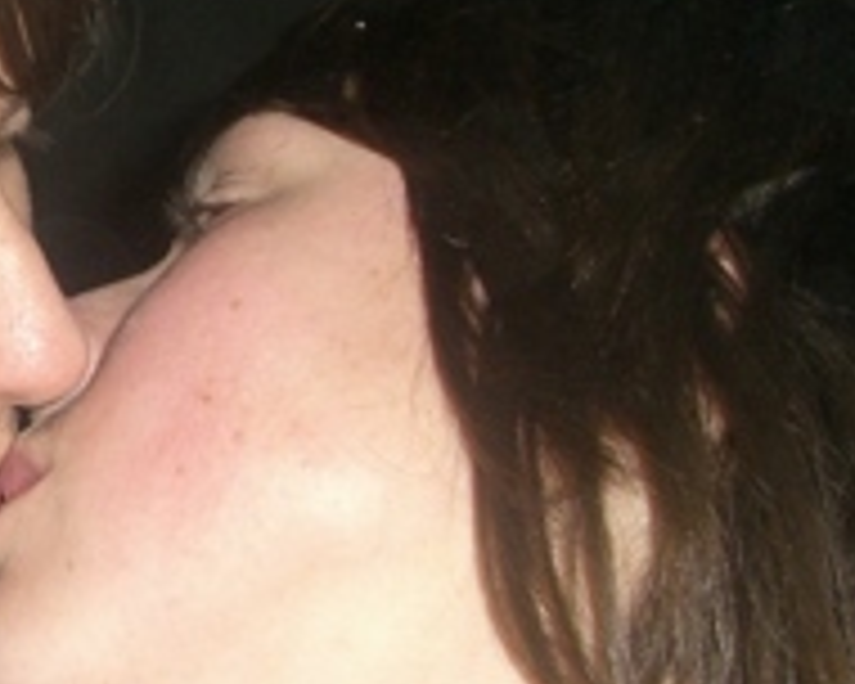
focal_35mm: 115
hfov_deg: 15.6
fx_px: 2910
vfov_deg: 13.4
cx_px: -378
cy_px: 277
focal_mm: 6.2
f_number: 2.7
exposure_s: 1/60
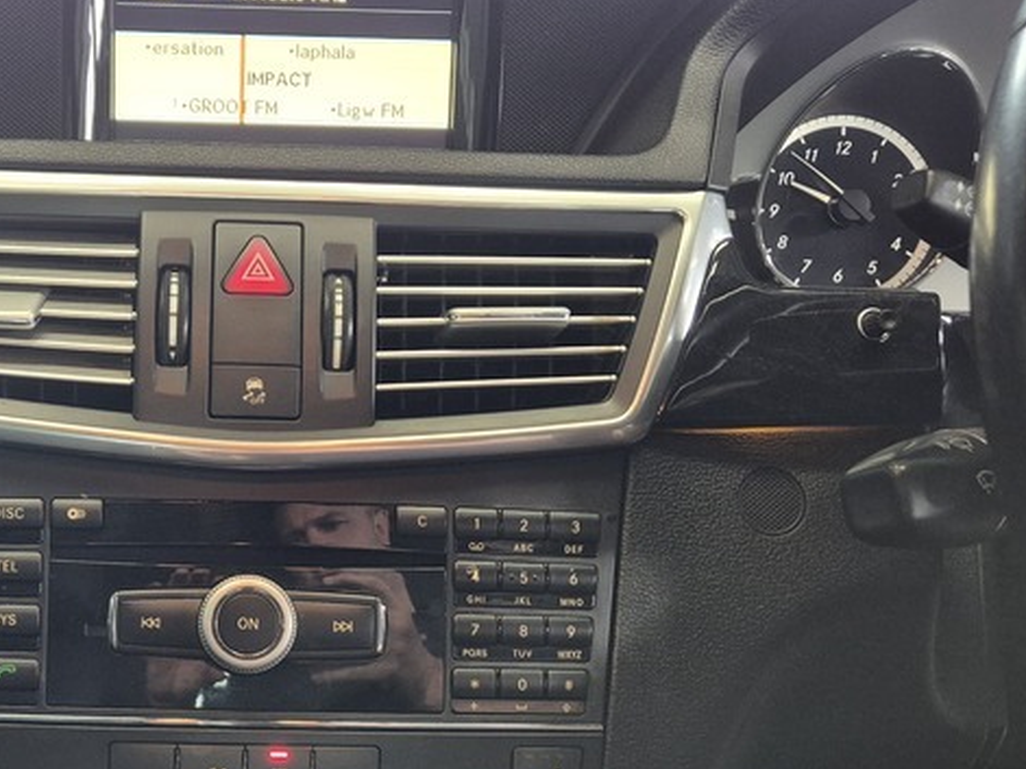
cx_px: 253
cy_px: 514
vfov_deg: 28.9
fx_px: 1482
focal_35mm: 50
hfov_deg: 37.2
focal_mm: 5.4
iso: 500
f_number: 1.8
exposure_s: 1/100
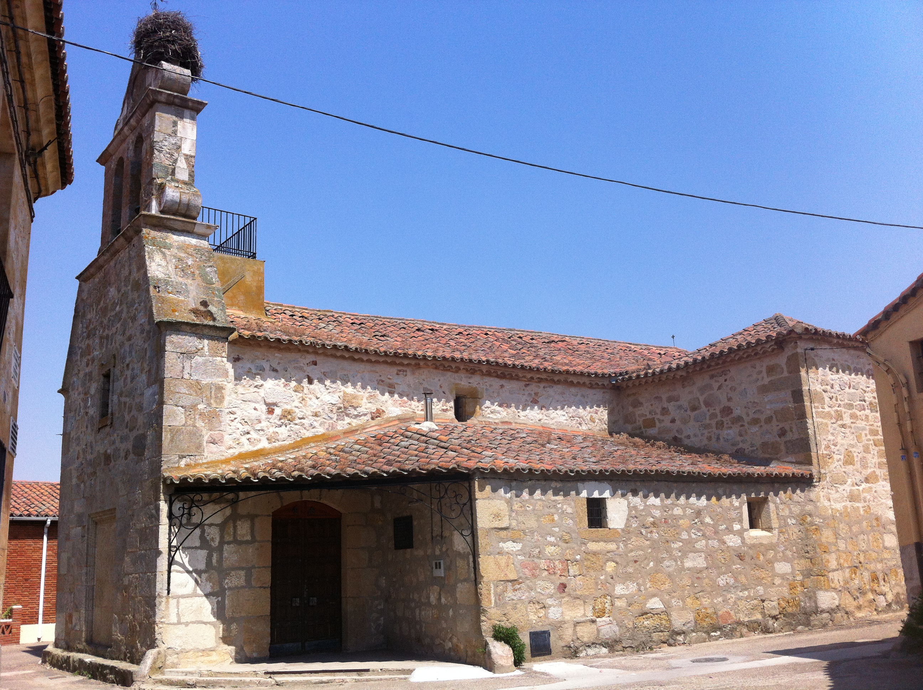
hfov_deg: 52.7
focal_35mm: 35
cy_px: 345
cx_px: 462
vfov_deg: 40.6
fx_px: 932
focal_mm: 3.85
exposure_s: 1/1885
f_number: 2.8
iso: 80
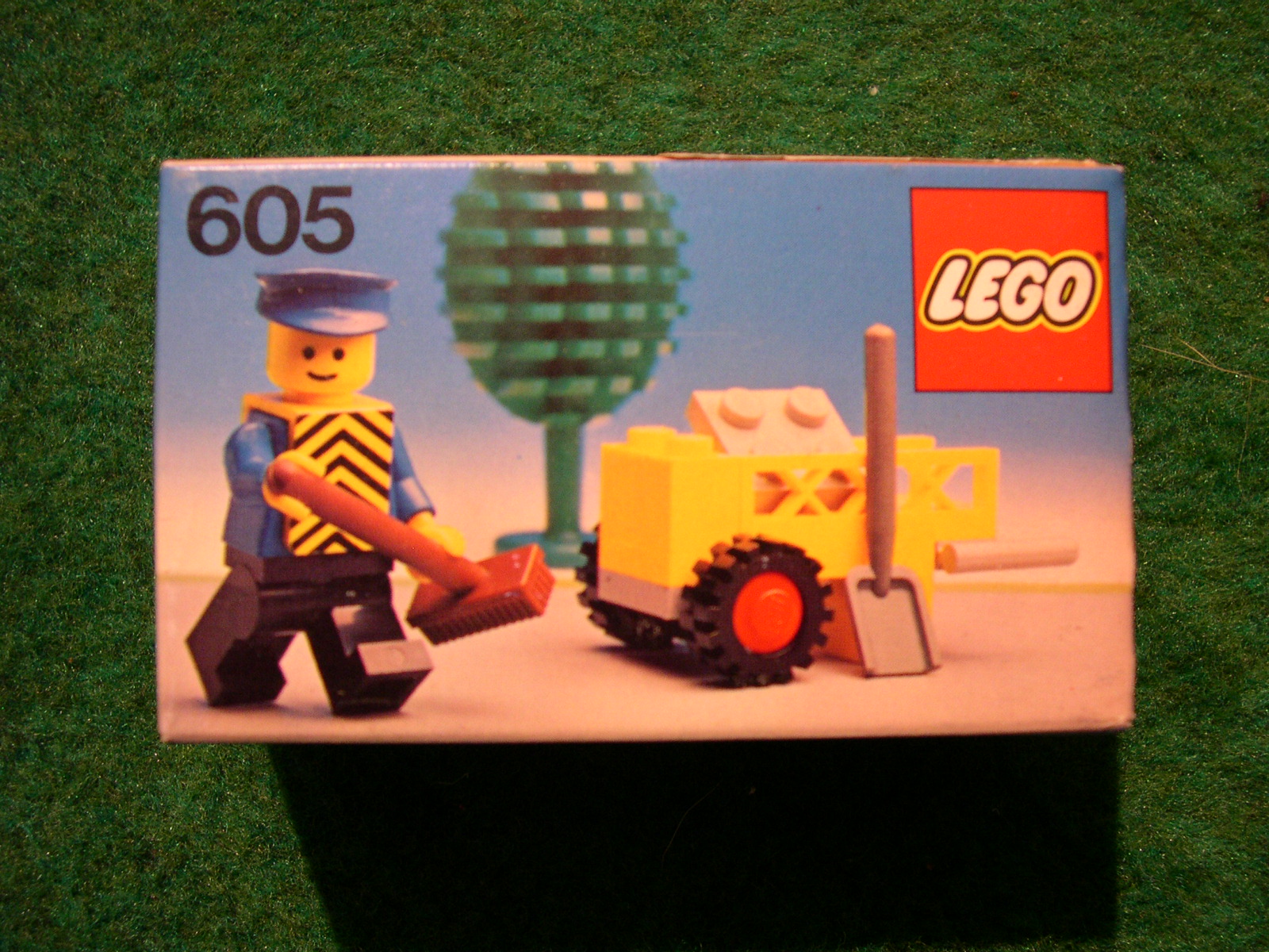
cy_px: 476
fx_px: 1393
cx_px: 634
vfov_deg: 37.7
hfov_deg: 49.0
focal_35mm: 38
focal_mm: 8
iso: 270
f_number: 2.8
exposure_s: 1/9.4
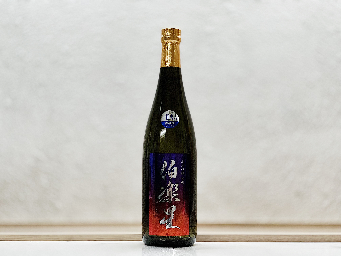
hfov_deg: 25.3
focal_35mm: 77
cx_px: 170
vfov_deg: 19.1
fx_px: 759
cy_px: 128
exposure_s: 1/100
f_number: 2.8
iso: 160
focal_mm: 9
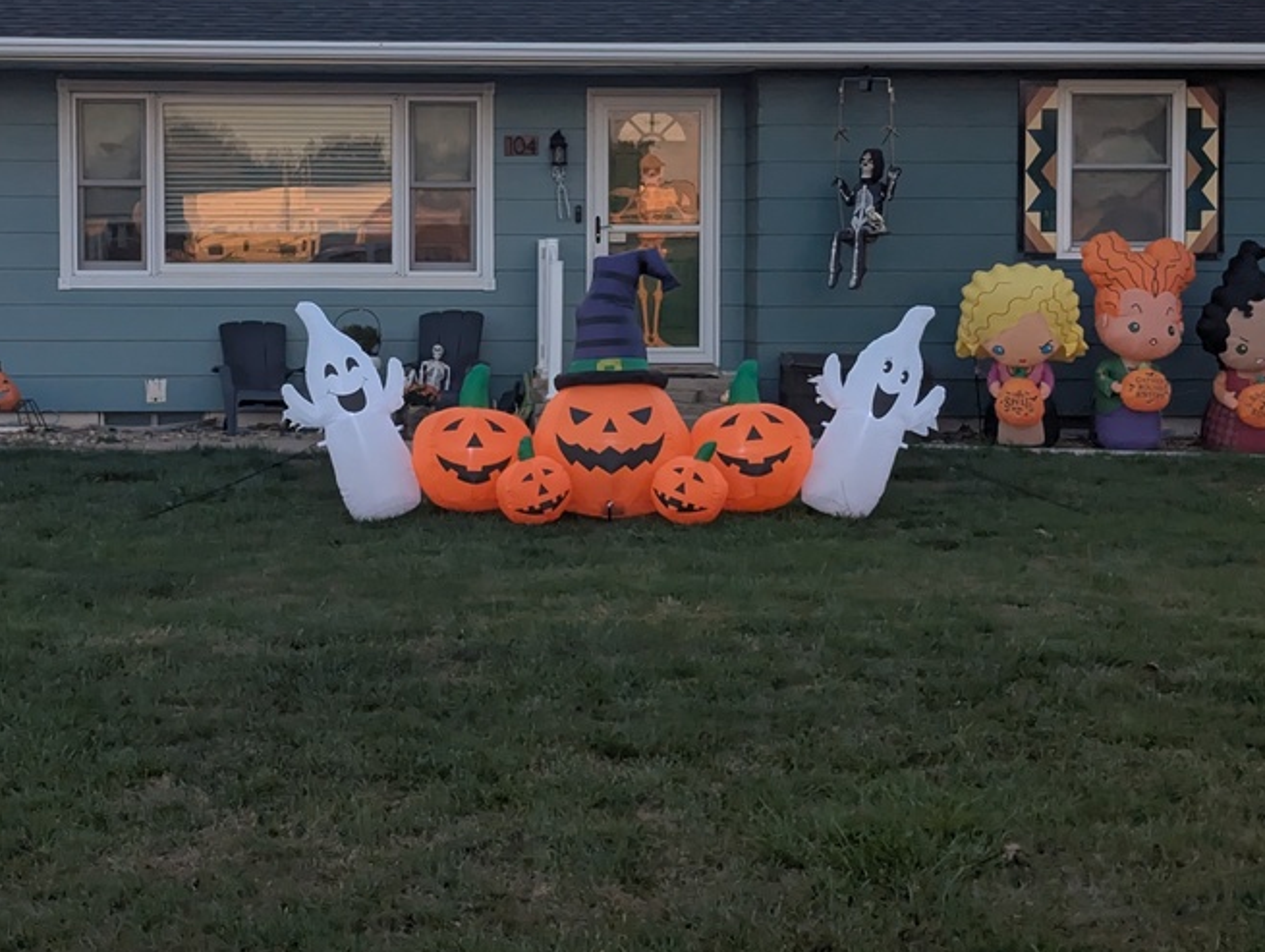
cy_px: 345
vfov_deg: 19.6
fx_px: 2744
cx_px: 492
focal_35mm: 75
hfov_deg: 25.9
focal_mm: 6.81
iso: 48
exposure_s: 1/1041
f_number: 1.85
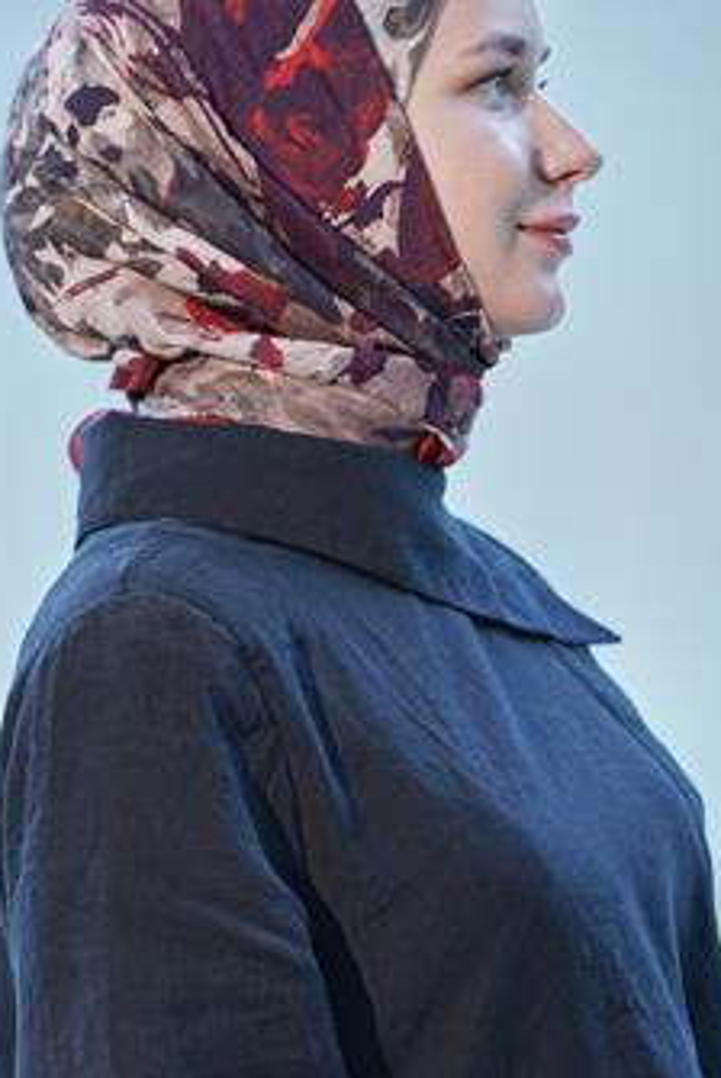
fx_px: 6025
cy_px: 412
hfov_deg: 6.8
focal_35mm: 201
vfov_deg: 10.2
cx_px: 325
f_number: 3.5
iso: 640
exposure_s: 1/200
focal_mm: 145
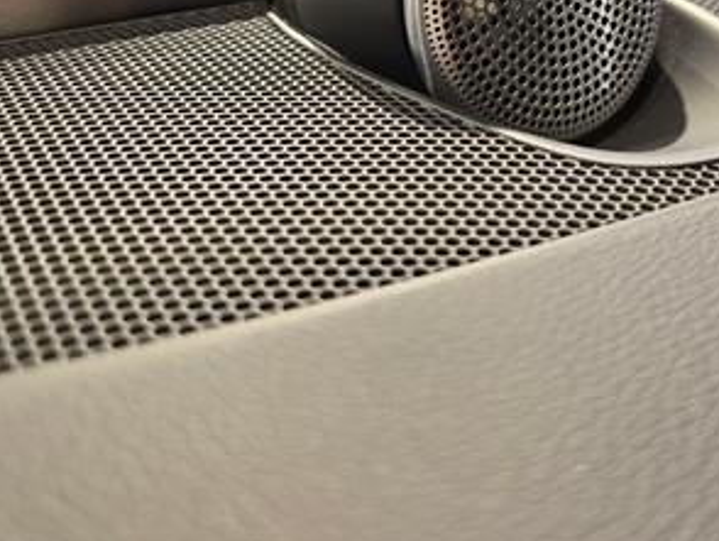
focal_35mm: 50
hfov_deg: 37.6
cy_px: -15
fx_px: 1039
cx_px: 499
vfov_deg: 27.3
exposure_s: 1/100
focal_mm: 6.3
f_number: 1.7
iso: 160
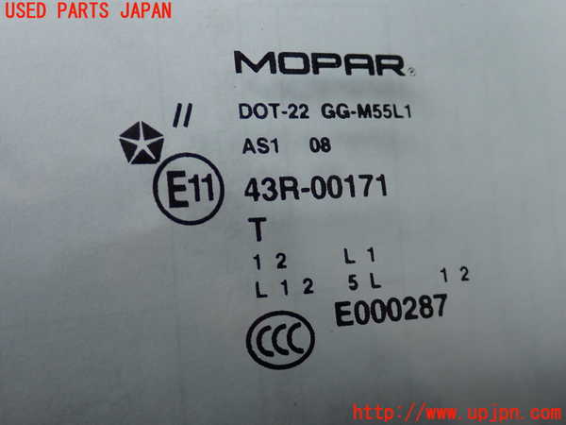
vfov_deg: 27.0
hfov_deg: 35.5
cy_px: 212
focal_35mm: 54
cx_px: 283
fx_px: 883
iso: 200
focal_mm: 9.65
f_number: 3.3
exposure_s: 1/50
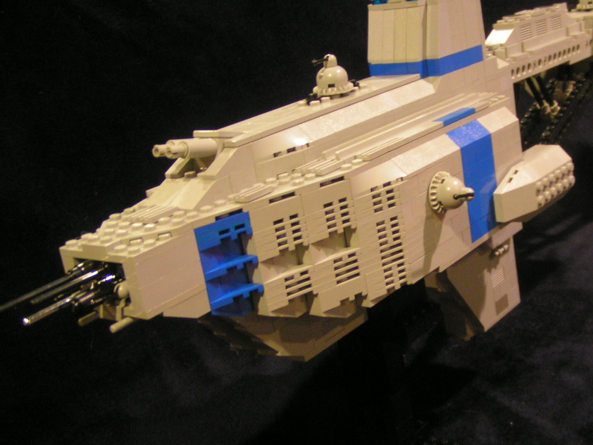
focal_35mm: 53
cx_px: 386
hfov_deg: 35.9
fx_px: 908
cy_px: 218
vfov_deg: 27.5
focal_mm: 5.8
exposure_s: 1/5
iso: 200
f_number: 2.8
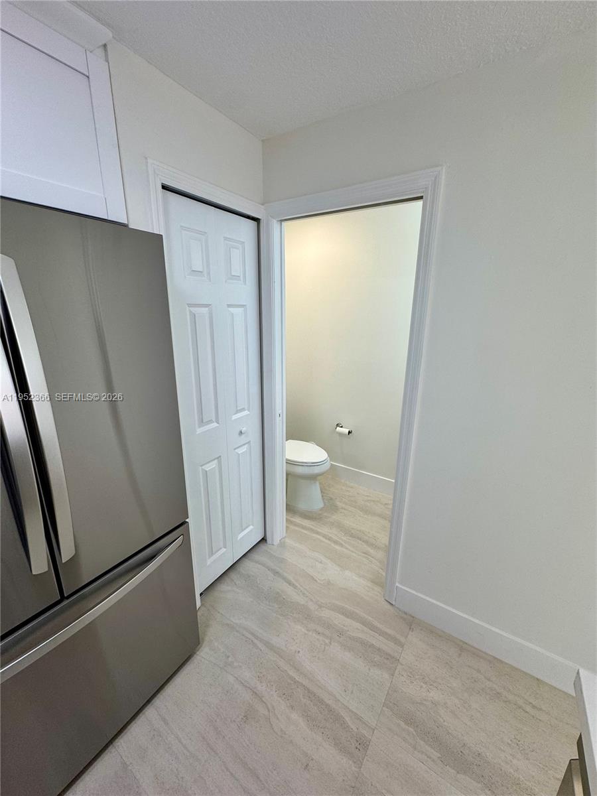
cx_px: 298
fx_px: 322
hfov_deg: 85.7
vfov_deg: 102.1
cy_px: 398
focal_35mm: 14
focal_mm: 2.22
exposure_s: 1/120
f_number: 2.2
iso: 64
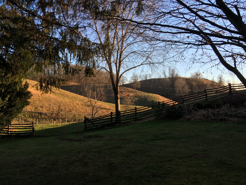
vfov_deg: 48.2
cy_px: 92
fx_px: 206
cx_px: 123
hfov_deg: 61.7
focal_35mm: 29
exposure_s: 1/318
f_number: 2.2
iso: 25
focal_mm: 4.15
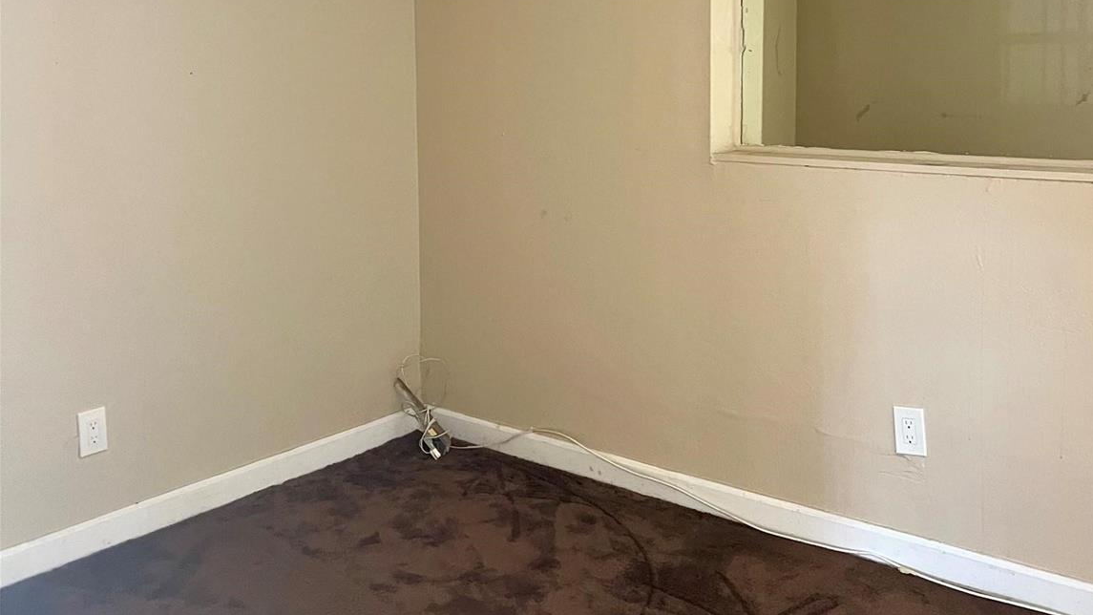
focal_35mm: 38
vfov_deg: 30.3
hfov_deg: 52.8
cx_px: 549
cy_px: 112
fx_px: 1101
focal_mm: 5.7
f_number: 1.5
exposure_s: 1/60
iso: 320
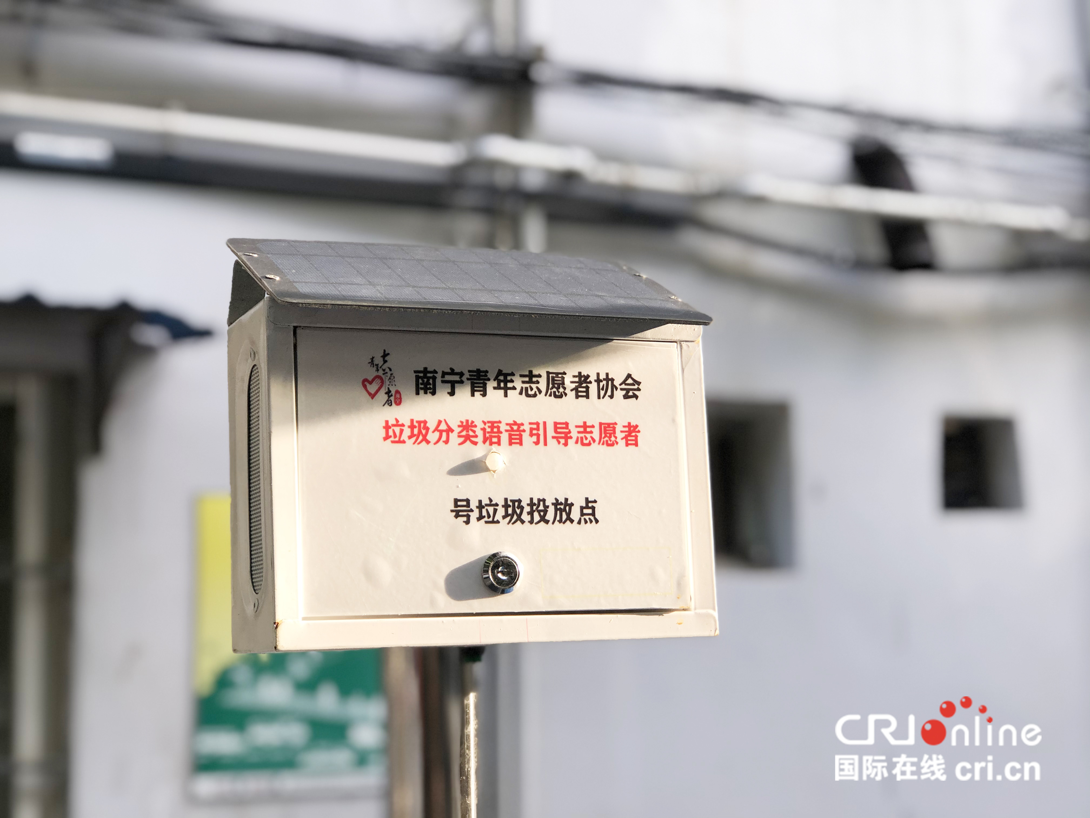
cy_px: 409
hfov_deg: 33.8
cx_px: 545
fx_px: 1795
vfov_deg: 25.7
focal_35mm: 57
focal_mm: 6.6
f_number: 2.8
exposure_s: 1/120
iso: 25
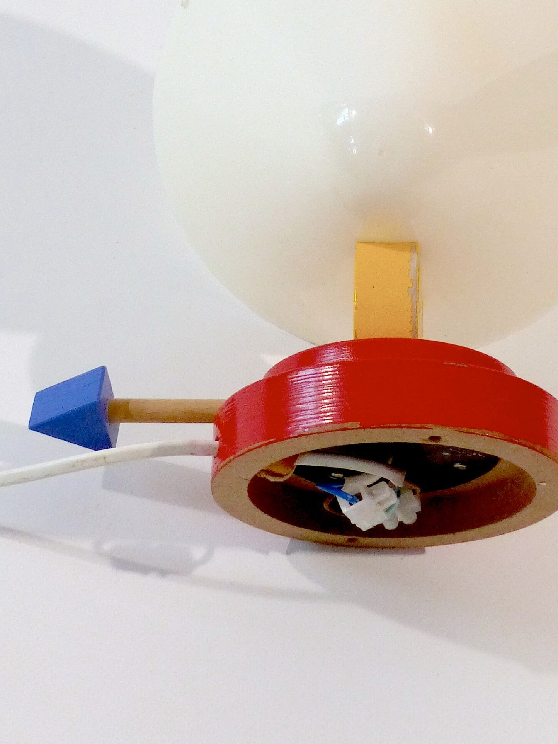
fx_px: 1569
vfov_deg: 26.2
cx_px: 335
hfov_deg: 20.1
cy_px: 160
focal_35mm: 73
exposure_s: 1/40
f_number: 2.8
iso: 400
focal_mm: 7.1
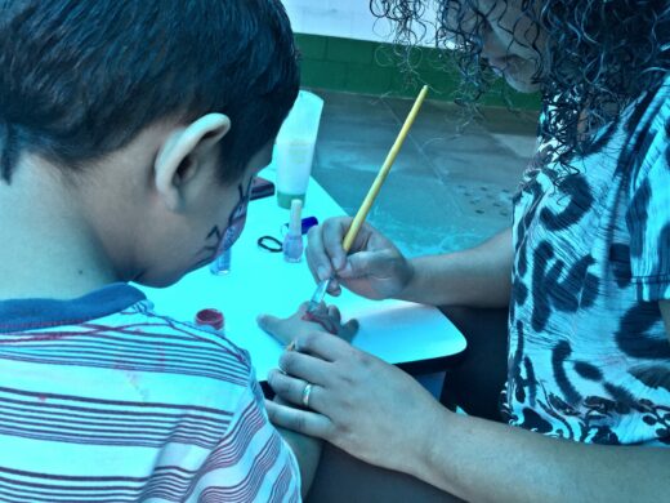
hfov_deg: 61.7
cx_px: 335
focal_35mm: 29
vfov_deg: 48.2
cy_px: 252
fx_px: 561
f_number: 2.2
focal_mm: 4.15
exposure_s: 1/120
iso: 40
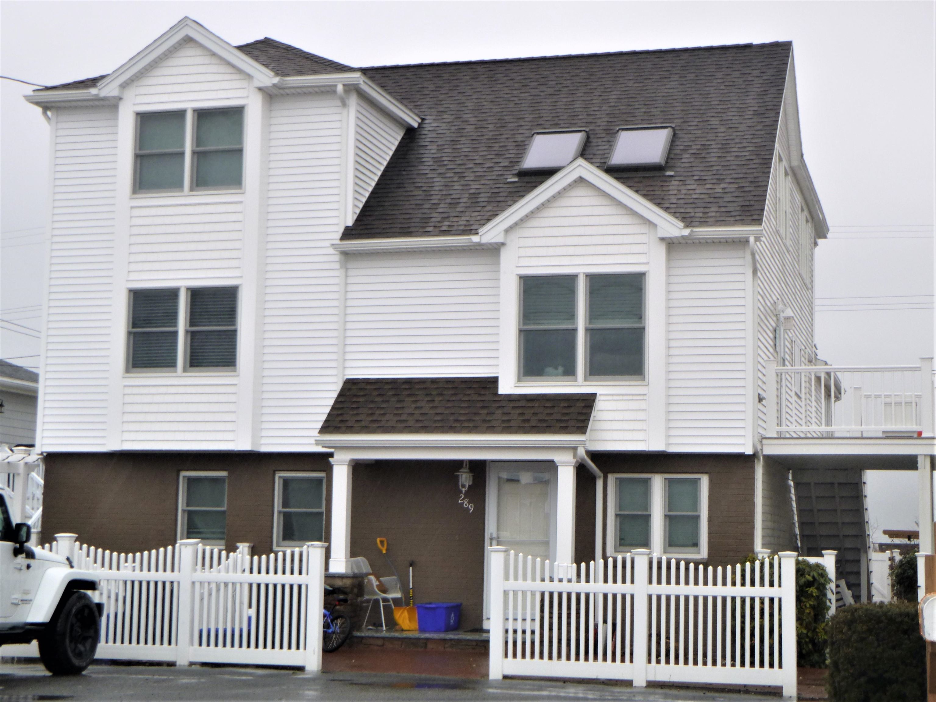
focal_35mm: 58
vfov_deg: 25.2
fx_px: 1568
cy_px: 351
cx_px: 468
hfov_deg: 33.2
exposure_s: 1/100
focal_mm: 10.4
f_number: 5.1
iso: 100
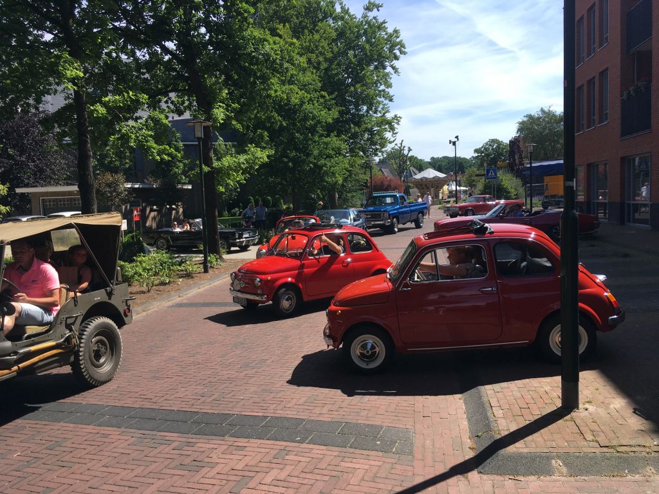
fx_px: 552
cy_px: 247
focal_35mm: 29
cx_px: 330
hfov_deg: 61.7
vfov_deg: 48.2
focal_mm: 4.15
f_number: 2.2
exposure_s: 1/1166
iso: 25
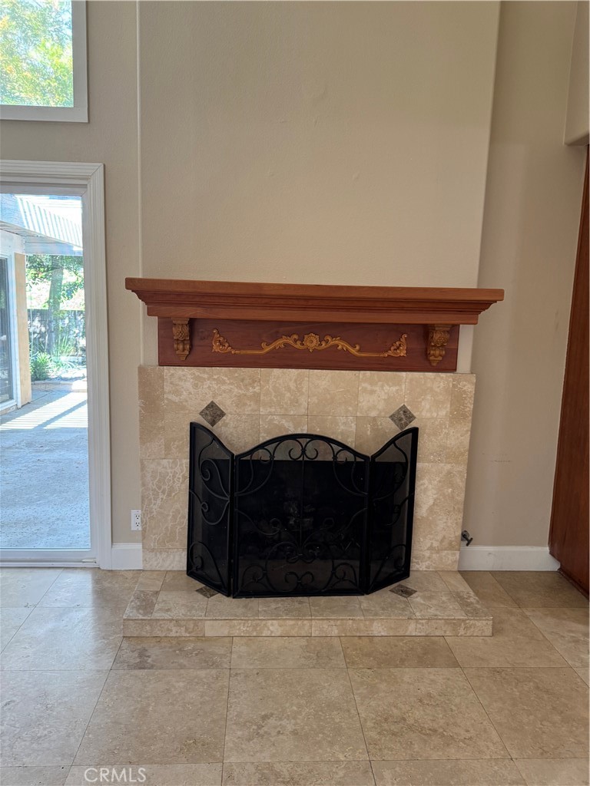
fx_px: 545
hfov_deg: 56.8
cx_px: 295
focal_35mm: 24
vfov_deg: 71.6
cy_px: 393
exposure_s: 1/60
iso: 160
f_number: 1.78
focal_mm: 6.76
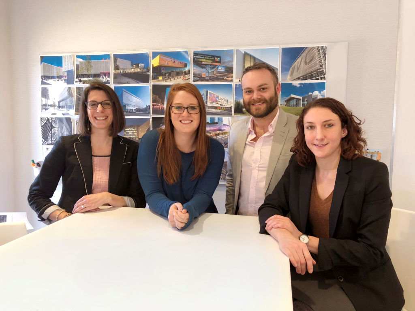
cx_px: 208
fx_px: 336
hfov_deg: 63.4
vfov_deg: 49.7
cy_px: 156
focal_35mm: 28
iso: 40
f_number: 1.8
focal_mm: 3.99
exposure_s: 1/20
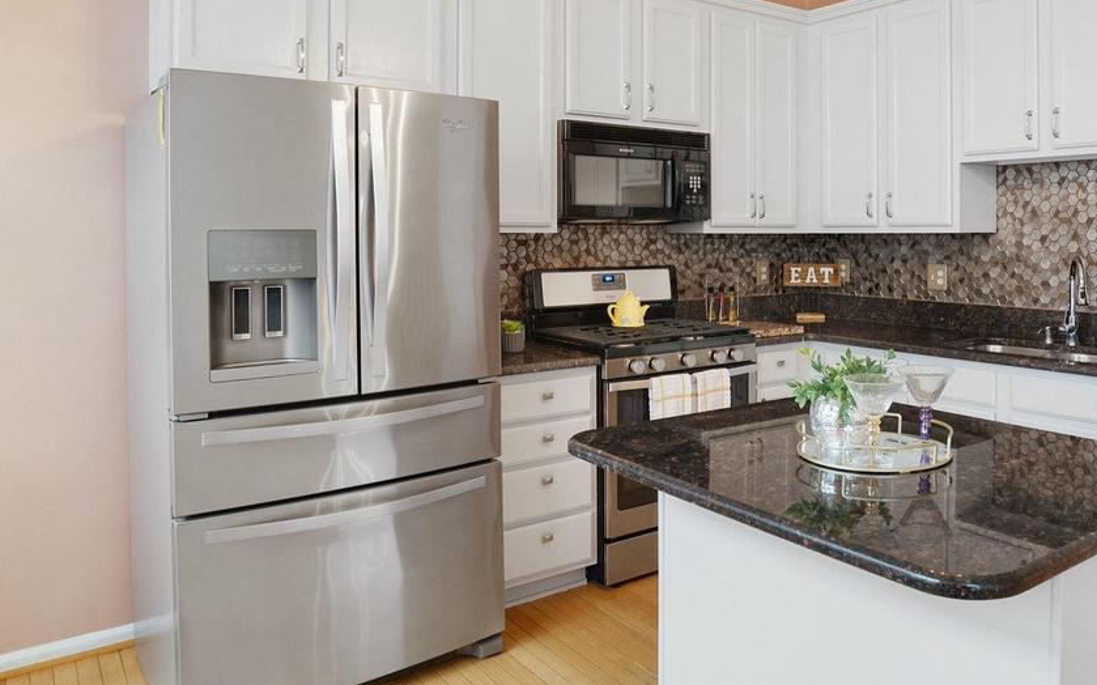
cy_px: 222
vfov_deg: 43.8
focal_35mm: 28
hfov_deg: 64.3
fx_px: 837
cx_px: 756
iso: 1250
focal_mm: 16
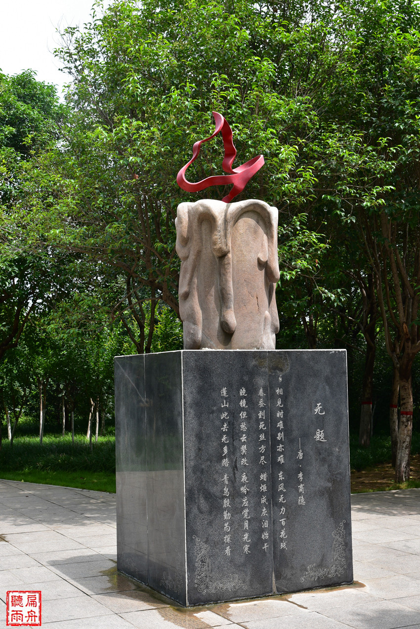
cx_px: 210
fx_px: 874
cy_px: 314
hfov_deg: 27.0
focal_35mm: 50
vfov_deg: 39.6
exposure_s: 1/200
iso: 400
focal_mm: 50
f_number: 10
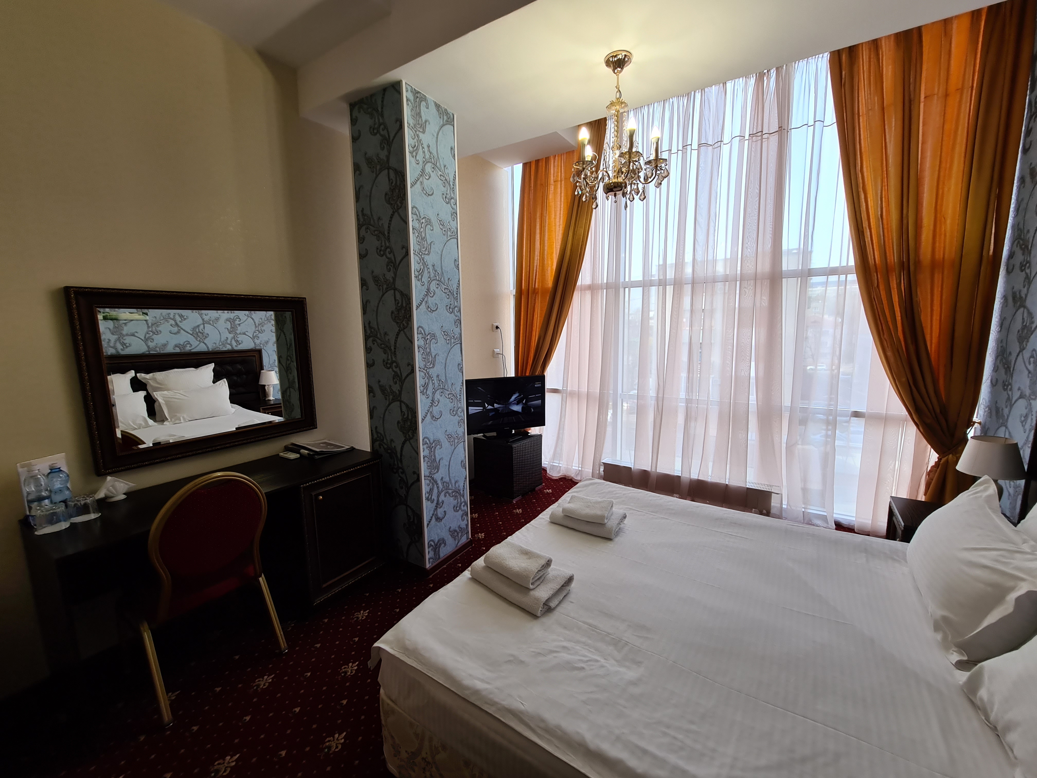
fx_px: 389
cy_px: 389
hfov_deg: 106.2
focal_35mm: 13
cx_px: 518
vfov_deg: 89.9
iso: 64
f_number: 2.2
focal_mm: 2.2
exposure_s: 1/50
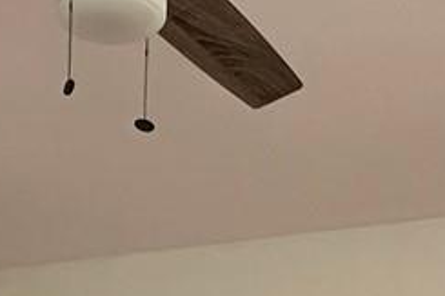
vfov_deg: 11.7
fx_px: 1173
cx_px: 147
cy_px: 710
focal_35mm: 95
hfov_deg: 21.4
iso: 250
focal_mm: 2.22
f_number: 2.2
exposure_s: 1/120
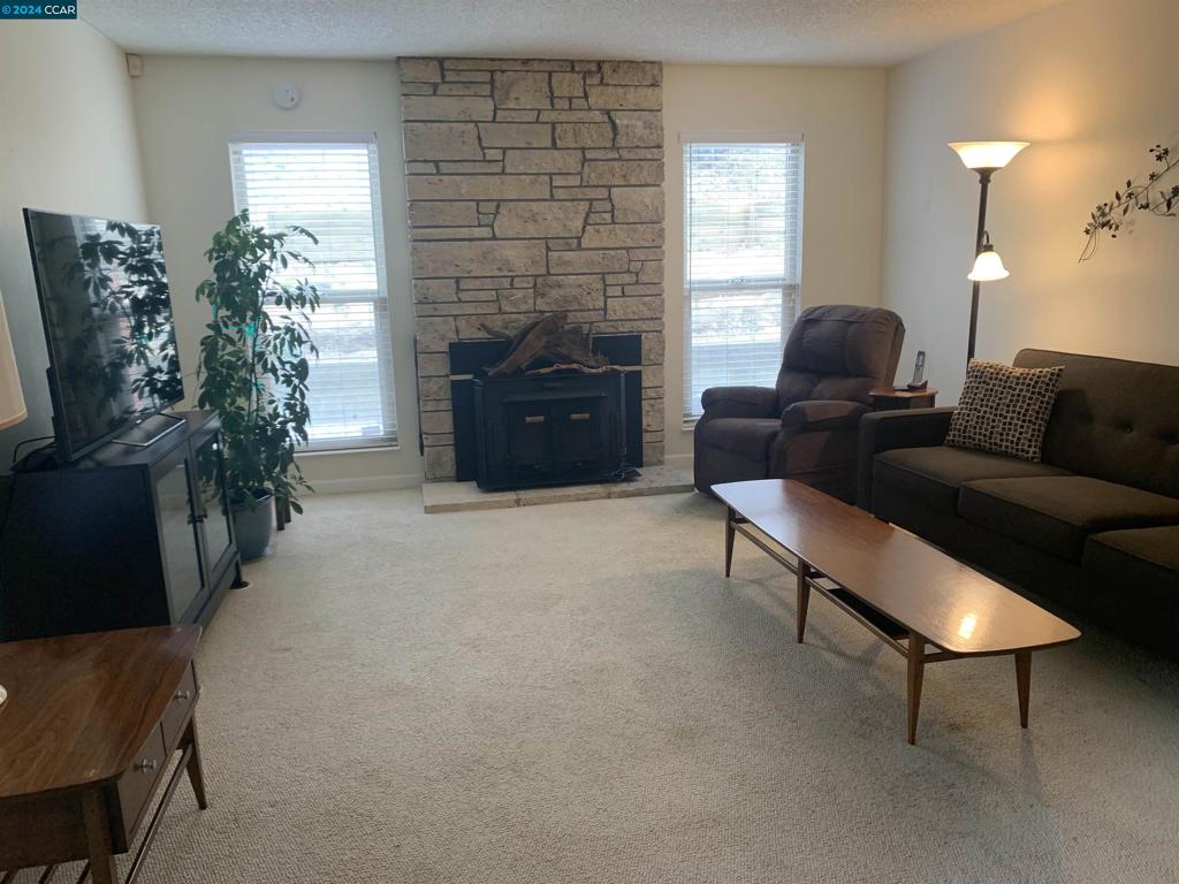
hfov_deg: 67.3
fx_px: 886
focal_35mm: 26
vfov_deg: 53.1
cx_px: 590
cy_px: 442
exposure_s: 1/60
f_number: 1.8
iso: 100
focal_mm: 4.25
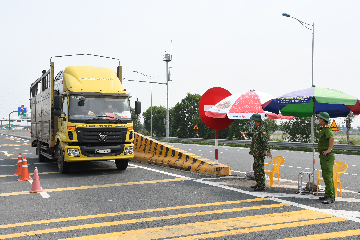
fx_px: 390
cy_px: 120
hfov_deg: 49.6
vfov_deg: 34.2
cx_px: 180
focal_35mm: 39
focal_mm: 26
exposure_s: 1/200
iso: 160
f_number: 11
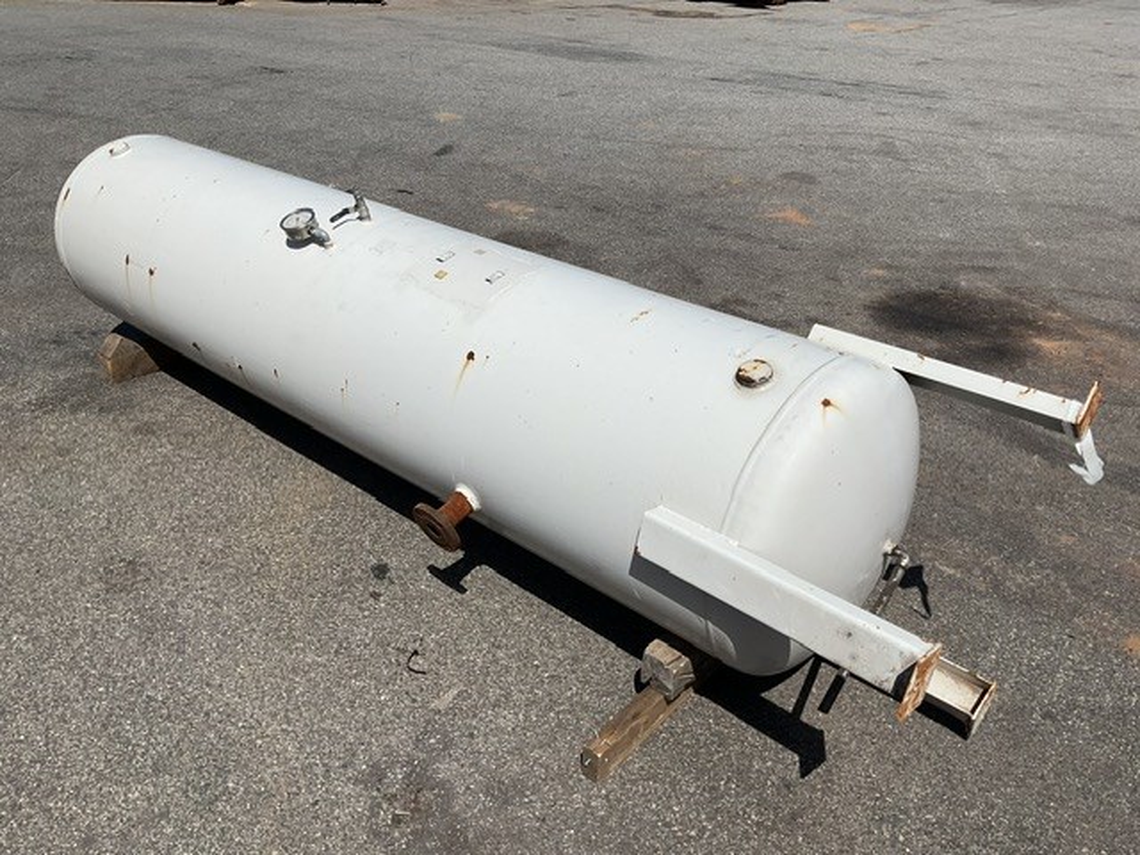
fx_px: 955
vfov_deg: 48.2
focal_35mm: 29
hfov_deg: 61.7
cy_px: 428
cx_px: 570
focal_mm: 3
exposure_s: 1/5263
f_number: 1.8
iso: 16
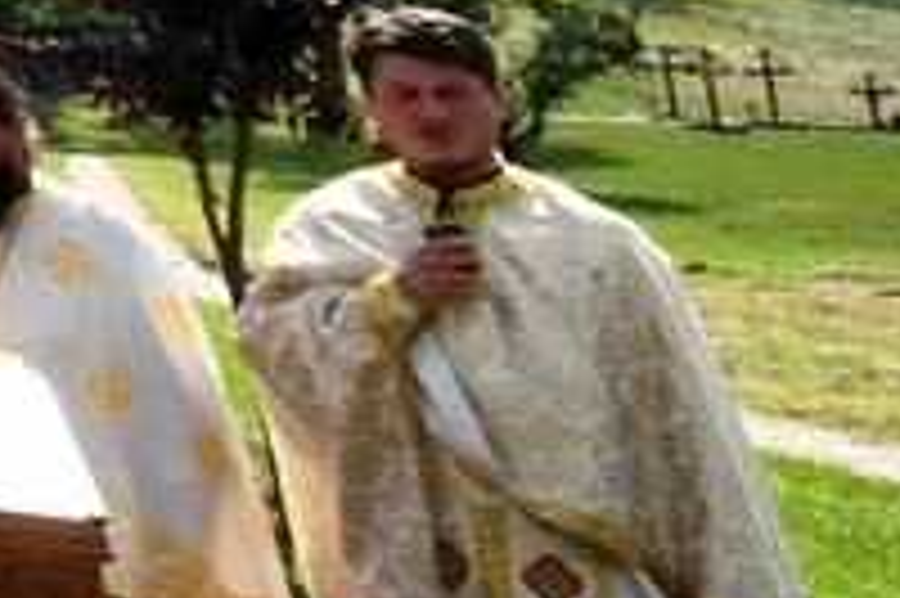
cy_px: -567
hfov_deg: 12.8
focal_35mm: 90
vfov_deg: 13.2
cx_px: -1562
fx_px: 2248
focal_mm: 10
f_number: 4.5
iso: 500
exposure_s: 1/2000
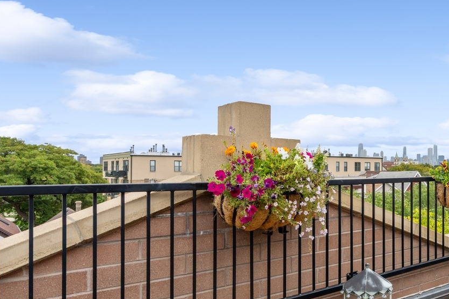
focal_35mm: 31
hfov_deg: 54.7
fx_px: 387
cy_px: 166
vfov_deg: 42.2
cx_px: 380
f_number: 8
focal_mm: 16
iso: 320
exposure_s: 1/320
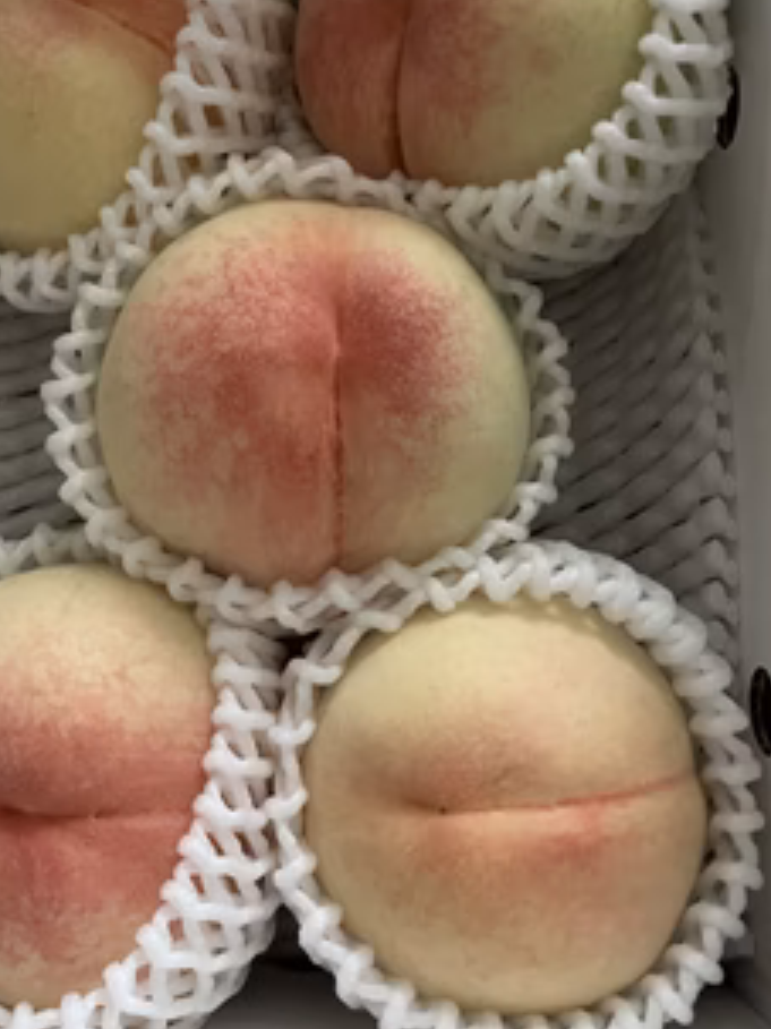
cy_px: 438
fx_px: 1100
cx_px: 285
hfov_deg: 38.4
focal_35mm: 37
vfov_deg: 50.0
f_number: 1.8
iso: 640
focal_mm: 3.99
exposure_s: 1/30
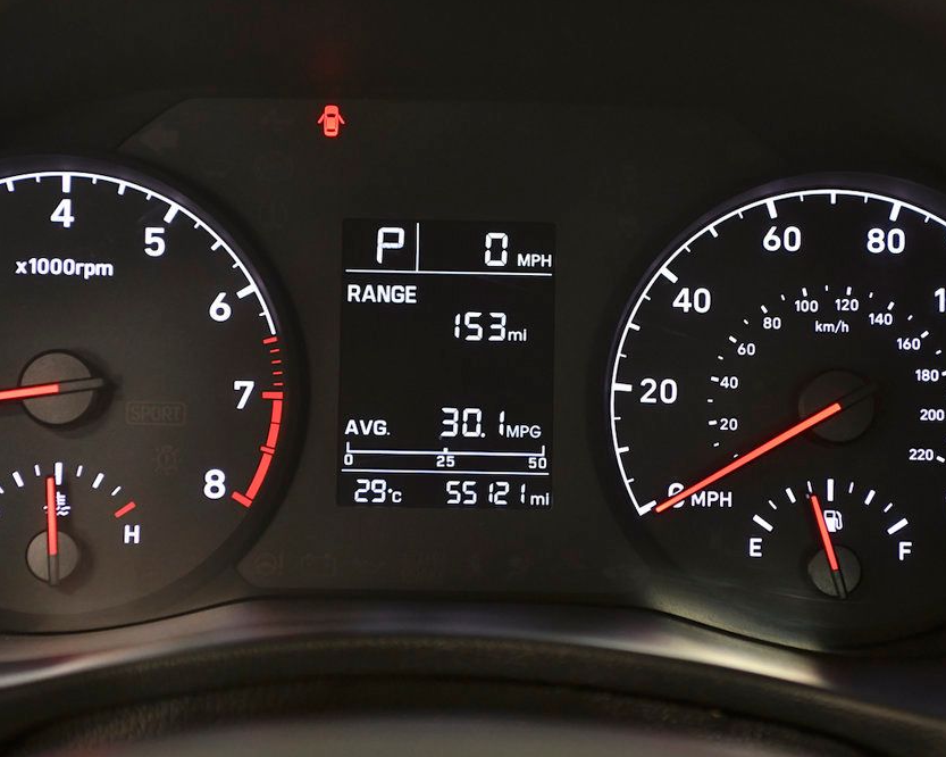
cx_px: 452
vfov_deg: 17.1
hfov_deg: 21.3
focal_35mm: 90
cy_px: 382
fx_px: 2519
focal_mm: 52
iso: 1250
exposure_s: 1/200
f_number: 3.5
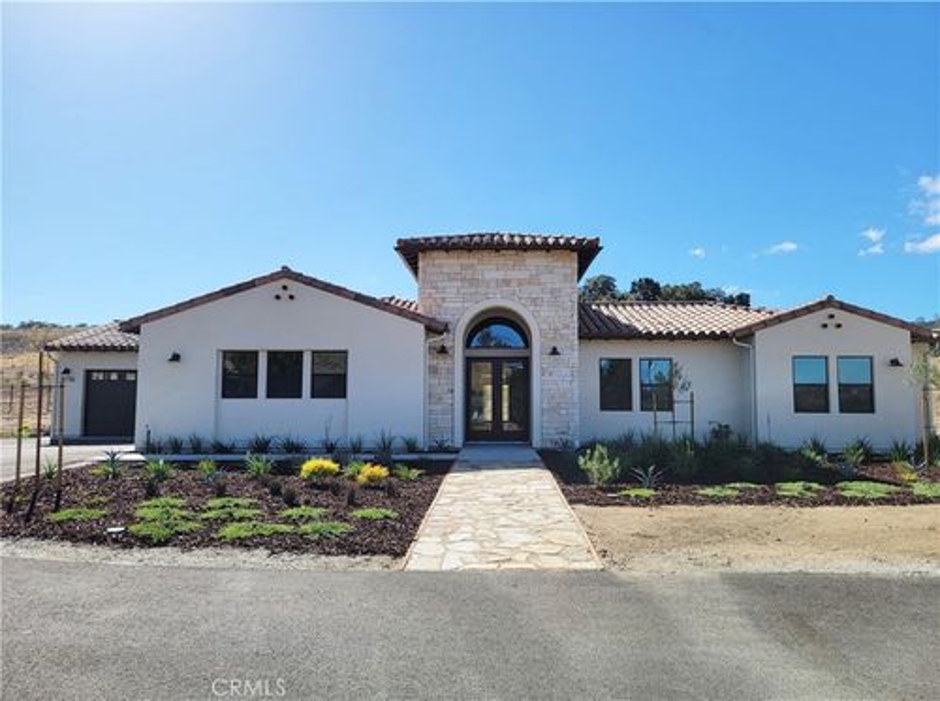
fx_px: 650
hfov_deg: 71.7
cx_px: 470
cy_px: 350
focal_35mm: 24
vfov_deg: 56.7
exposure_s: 1/1195
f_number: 1.8
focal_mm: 6.7
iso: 16
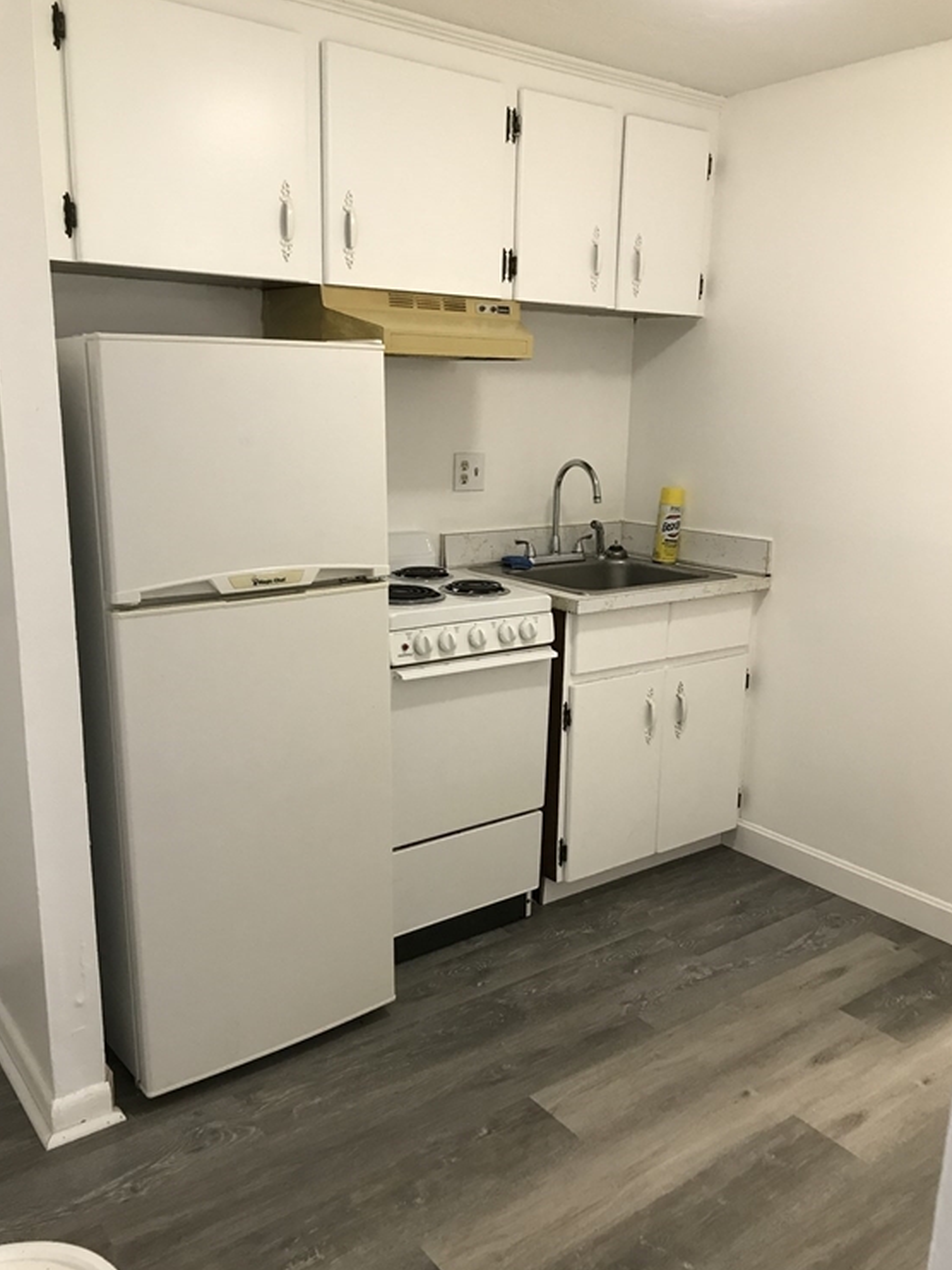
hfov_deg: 48.2
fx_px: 1064
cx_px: 483
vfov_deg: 61.7
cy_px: 647
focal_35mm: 29
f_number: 1.8
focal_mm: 3.99
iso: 40
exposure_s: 1/15
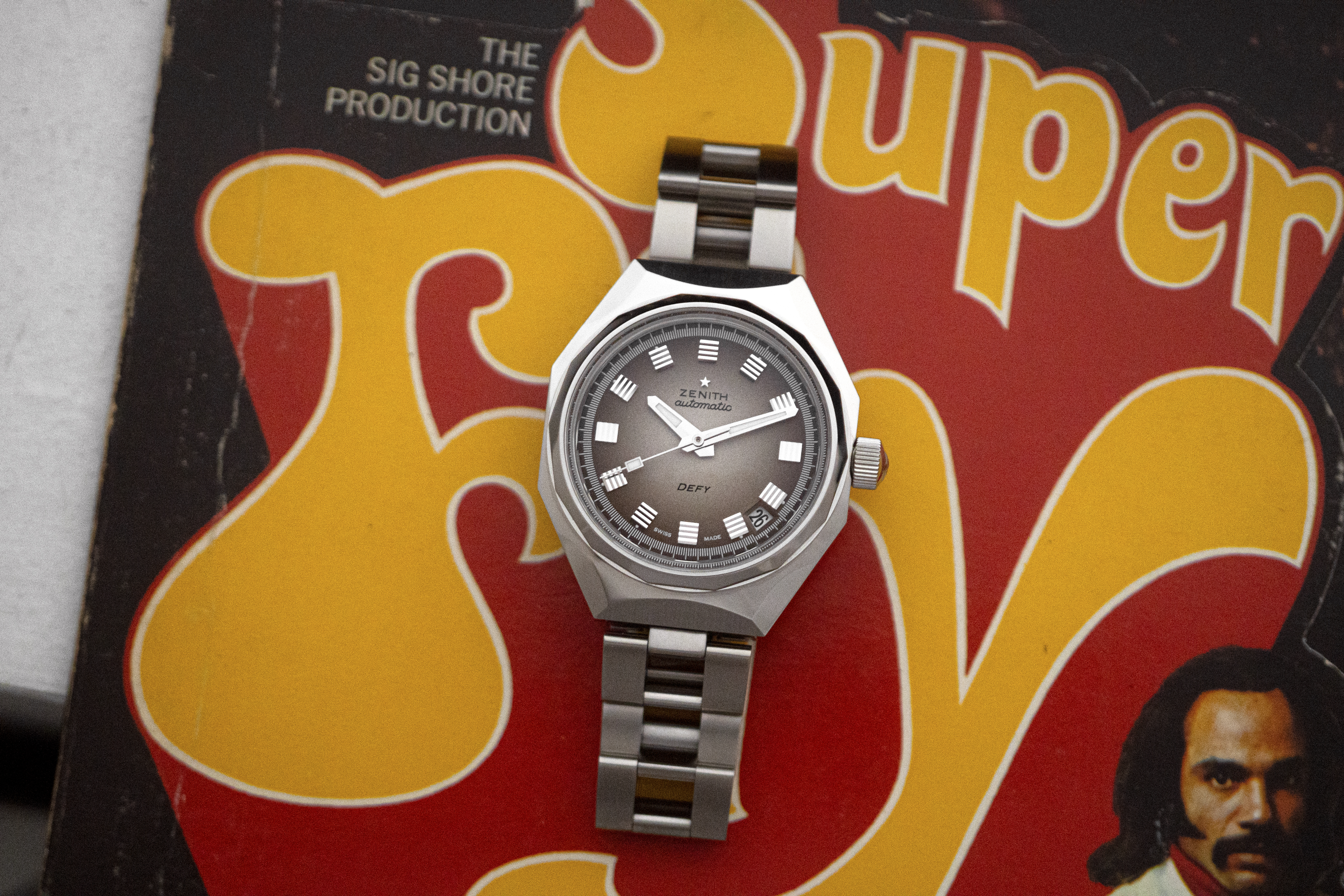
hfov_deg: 27.0
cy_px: 448
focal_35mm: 75
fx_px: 2800
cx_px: 672
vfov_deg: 18.2
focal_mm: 50
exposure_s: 1/2500
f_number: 2.8
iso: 3200
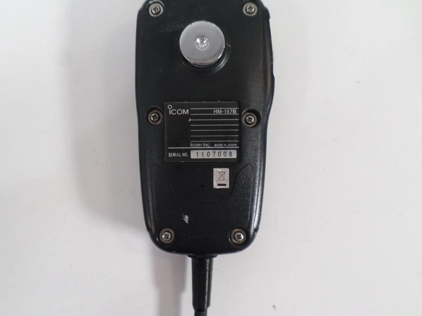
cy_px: 141
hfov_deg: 63.4
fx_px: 341
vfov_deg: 49.7
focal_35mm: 28
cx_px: 203
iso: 100
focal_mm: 4.5
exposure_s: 1/30
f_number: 2.5
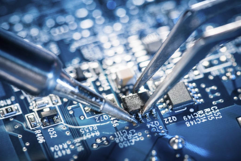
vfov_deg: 13.0
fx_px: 703
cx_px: 120
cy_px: 80
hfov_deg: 19.5
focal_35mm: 105
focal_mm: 105
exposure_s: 1/200
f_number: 9
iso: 160
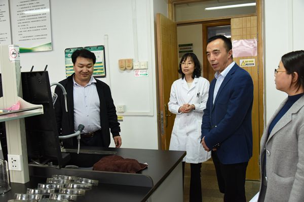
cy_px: 101
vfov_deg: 38.9
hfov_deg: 55.8
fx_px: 287
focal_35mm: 34
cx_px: 152
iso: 1250
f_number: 6.3
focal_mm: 34
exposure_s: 1/50
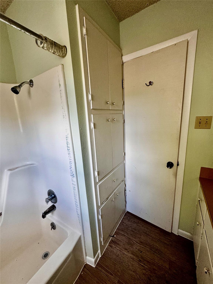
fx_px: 115
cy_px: 142
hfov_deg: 85.7
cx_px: 106
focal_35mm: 14
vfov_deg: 102.1
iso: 200
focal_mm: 2.22
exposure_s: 1/120
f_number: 2.2
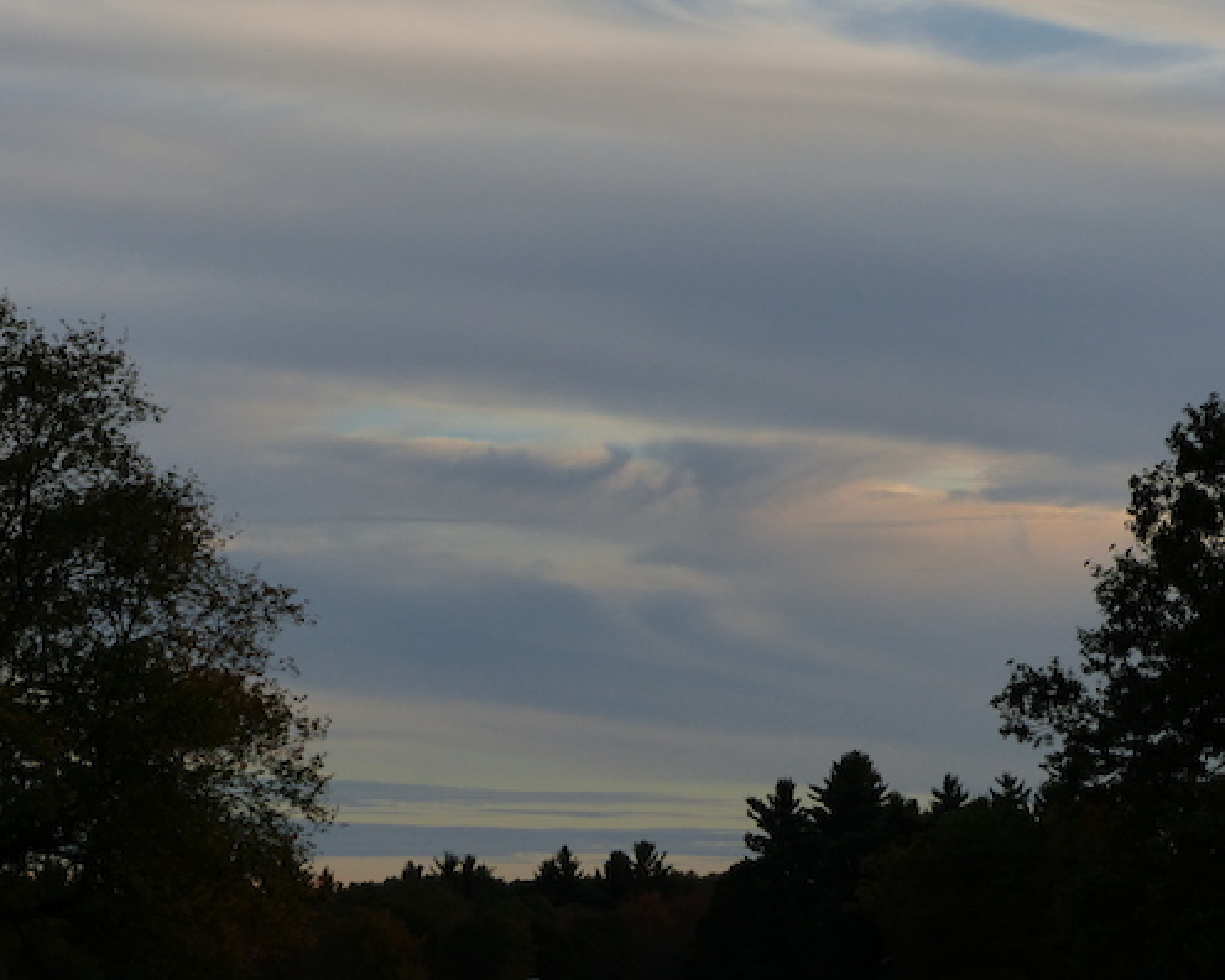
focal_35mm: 145
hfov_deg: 13.3
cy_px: 488
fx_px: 5257
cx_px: 612
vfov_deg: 10.7
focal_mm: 24.8
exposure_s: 1/400
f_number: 4
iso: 160
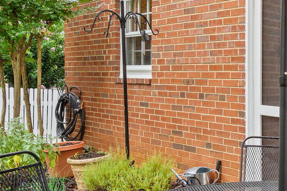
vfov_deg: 27.4
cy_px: 69
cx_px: 301
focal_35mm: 49
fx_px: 391
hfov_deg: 35.6
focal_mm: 16
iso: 800
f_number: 8
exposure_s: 1/160
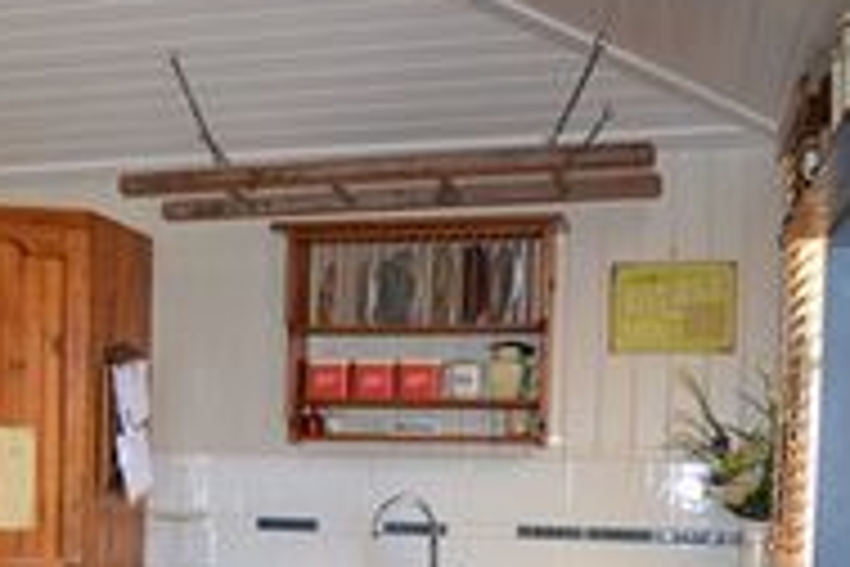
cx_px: -49
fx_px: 1582
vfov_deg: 19.7
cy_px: 569
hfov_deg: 27.8
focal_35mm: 67
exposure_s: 1/60
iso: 800
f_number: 3.5
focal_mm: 18
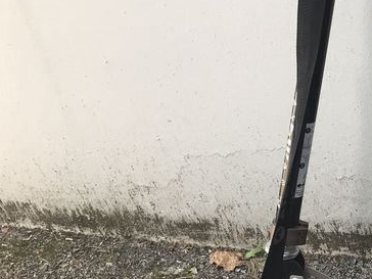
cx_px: 465
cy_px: 131
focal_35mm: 77
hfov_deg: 22.9
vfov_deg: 19.1
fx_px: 827
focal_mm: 3.99
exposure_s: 1/100
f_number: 1.8
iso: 25
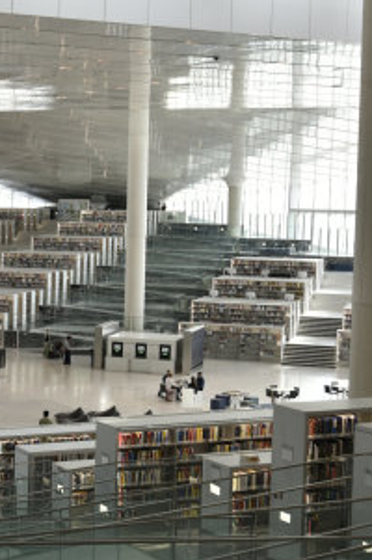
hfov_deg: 17.5
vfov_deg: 27.0
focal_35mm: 75
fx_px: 1165
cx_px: -34
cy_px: 279
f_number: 5.6
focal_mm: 38
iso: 200
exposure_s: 1/60
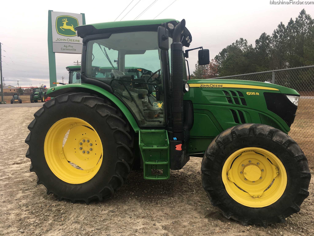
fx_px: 263
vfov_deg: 48.2
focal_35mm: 29
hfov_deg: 61.7
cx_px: 157
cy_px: 118
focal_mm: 4.15
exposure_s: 1/195
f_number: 2.2
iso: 25
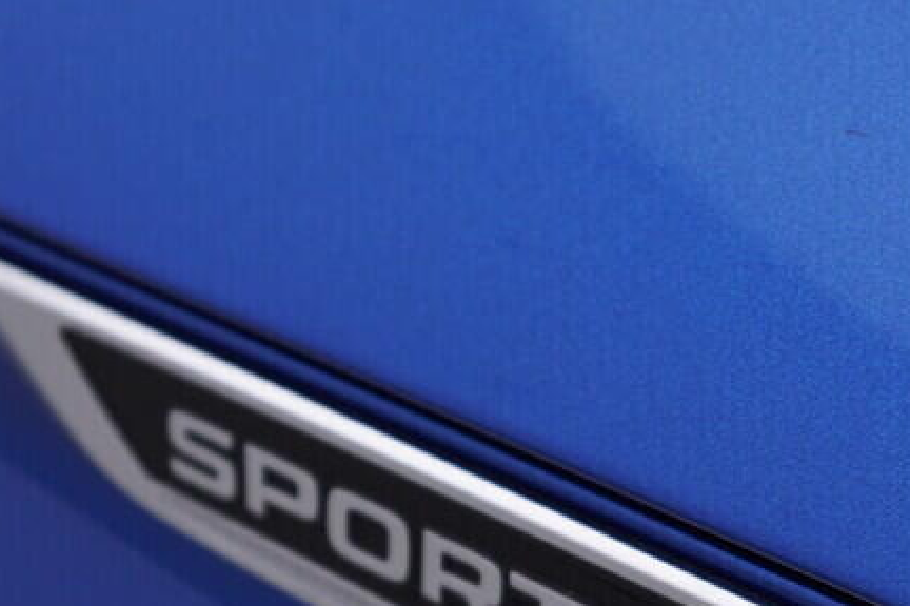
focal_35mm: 120
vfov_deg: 11.3
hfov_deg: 17.1
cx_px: 495
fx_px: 3033
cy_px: 619
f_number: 4.5
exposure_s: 1/100
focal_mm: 24
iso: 125
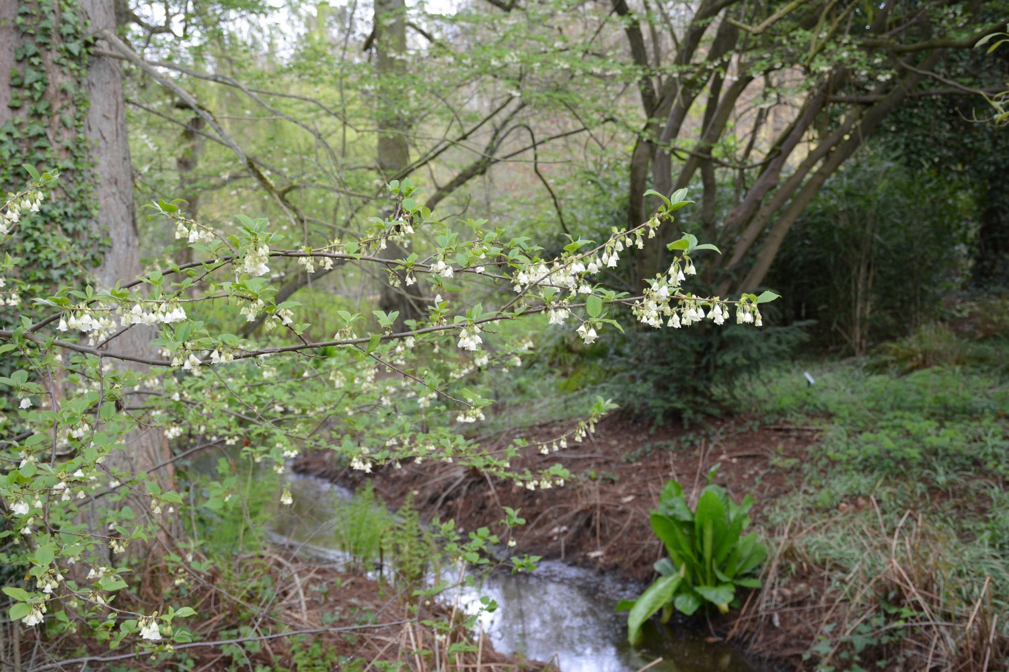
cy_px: 336
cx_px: 504
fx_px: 1429
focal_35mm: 51
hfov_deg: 38.9
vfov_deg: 26.5
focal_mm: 34
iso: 400
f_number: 5.6
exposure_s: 1/125
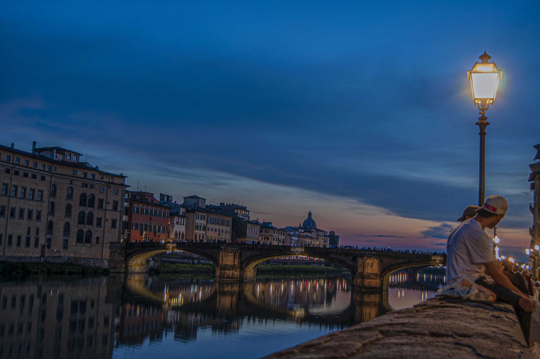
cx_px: 270
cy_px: 180
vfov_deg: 28.9
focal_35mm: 46
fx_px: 697
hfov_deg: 42.4
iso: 100
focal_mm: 31
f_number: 4.2
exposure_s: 1/3
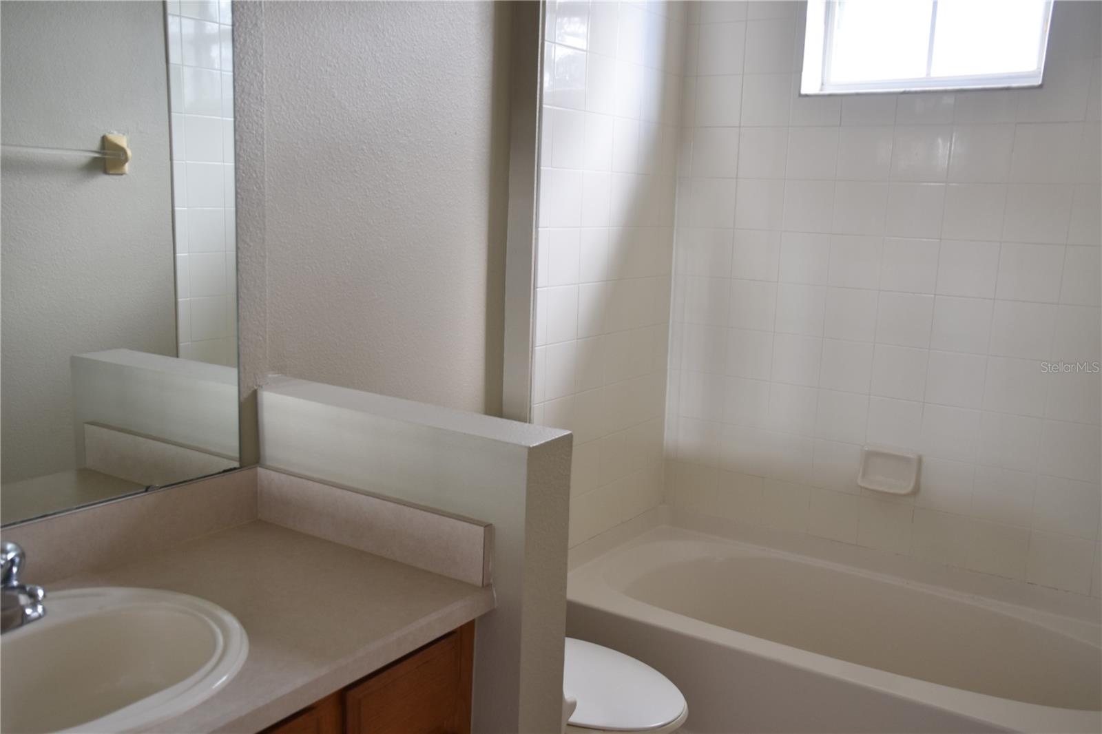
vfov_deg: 40.0
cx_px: 551
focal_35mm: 33
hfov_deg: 57.2
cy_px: 367
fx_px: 1010
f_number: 4
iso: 400
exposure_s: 1/60
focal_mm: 22
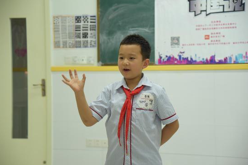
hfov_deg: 23.6
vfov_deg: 15.9
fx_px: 593
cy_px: 82
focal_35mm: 86
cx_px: 123
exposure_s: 1/160
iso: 2500
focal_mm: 85
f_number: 4.5
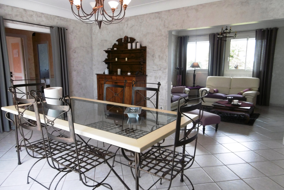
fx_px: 197
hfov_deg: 71.5
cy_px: 96
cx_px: 142
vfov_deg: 51.3
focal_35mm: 25
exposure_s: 1/60
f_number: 3.1
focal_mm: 4.3
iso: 200
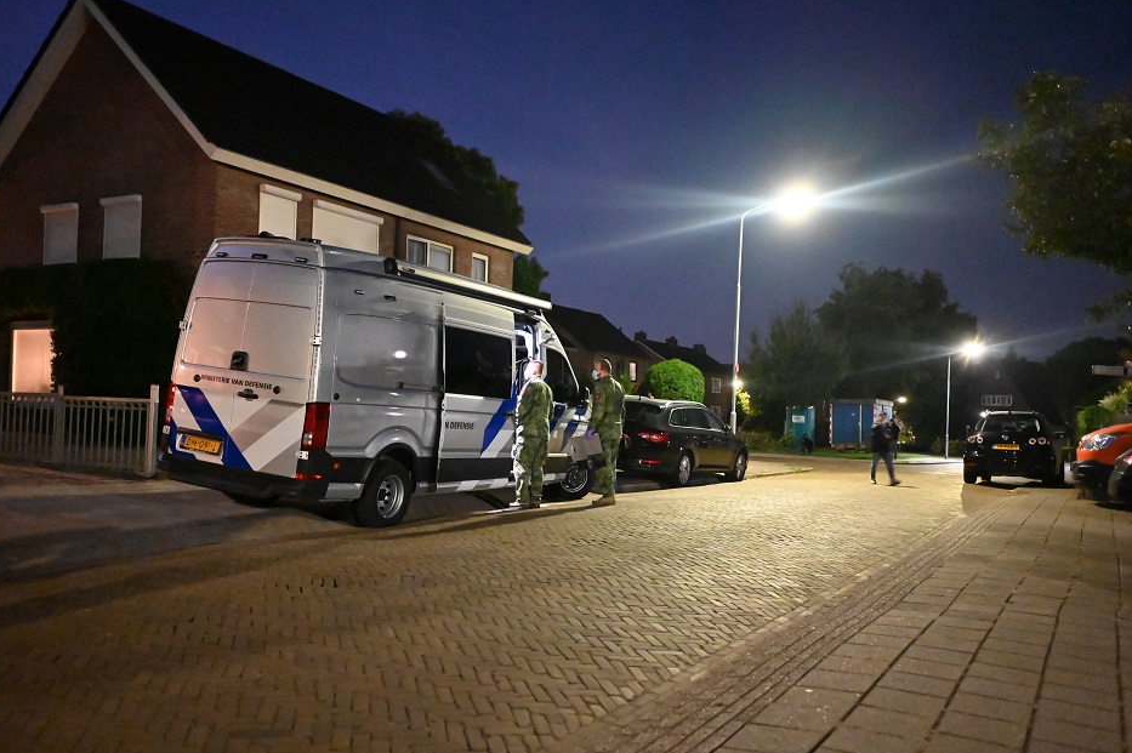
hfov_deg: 62.0
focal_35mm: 30
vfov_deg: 43.5
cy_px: 398
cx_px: 556
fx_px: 943
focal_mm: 28
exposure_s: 1/15
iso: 25600
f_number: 2.8
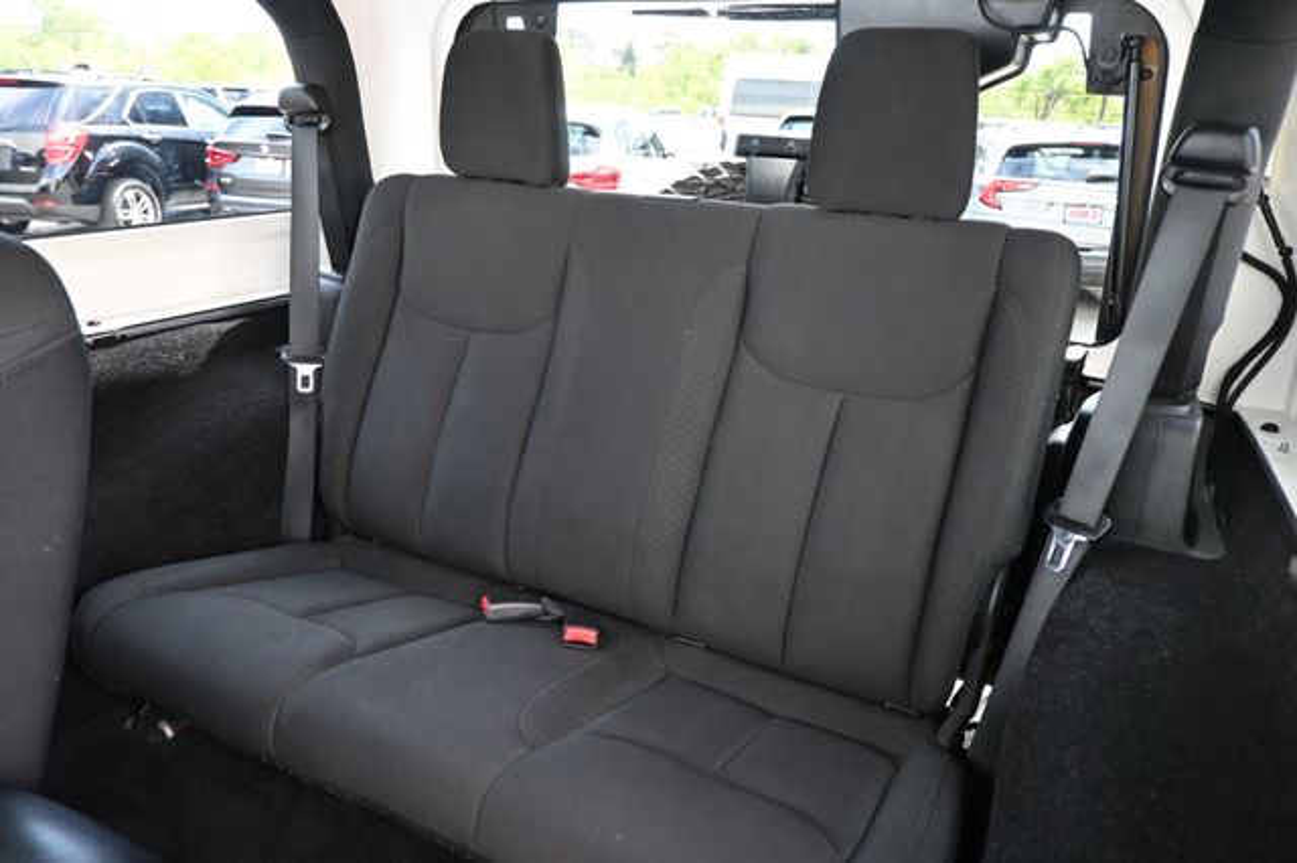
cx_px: 648
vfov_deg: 53.1
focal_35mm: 24
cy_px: 432
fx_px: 864
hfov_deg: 73.8
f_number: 3.5
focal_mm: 16
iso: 2200
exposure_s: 1/125
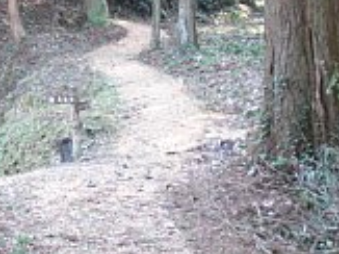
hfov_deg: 21.5
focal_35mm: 86
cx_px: -44
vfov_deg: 16.5
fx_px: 842
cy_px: -44
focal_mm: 7.4
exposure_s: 1/25
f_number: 2.8
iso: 200
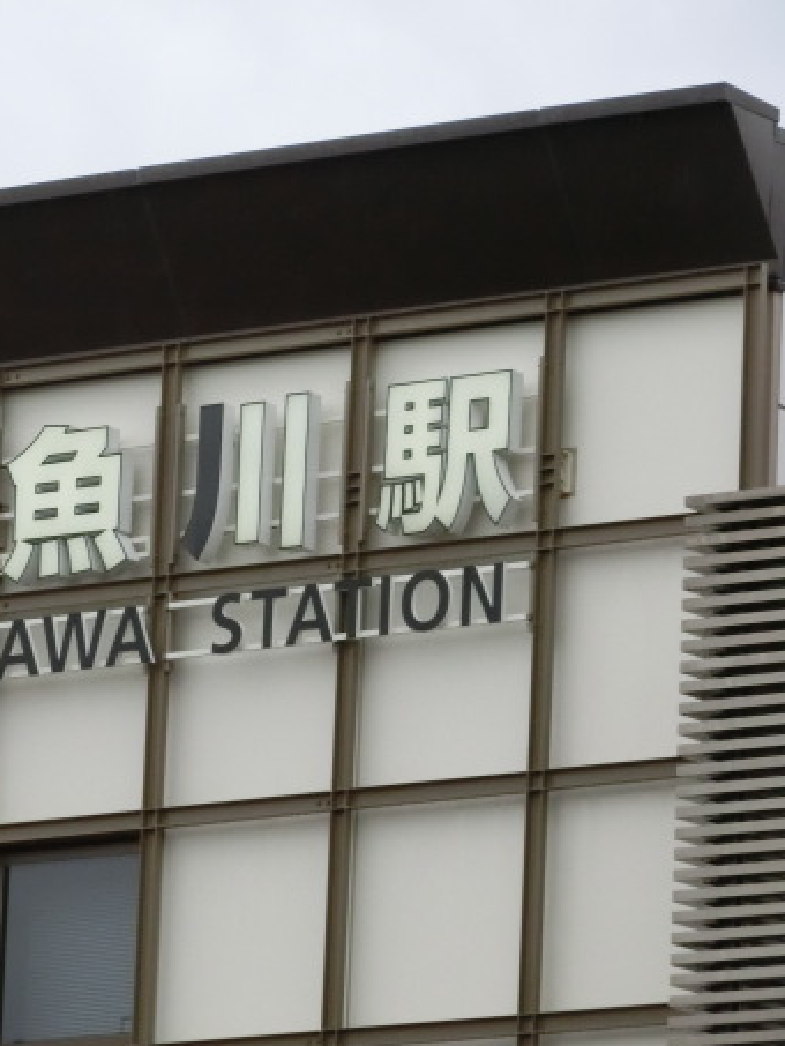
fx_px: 9399
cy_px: 517
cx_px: 51
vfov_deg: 6.4
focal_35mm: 311
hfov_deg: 4.8
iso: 800
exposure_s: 1/160
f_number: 5.9
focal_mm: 39.3
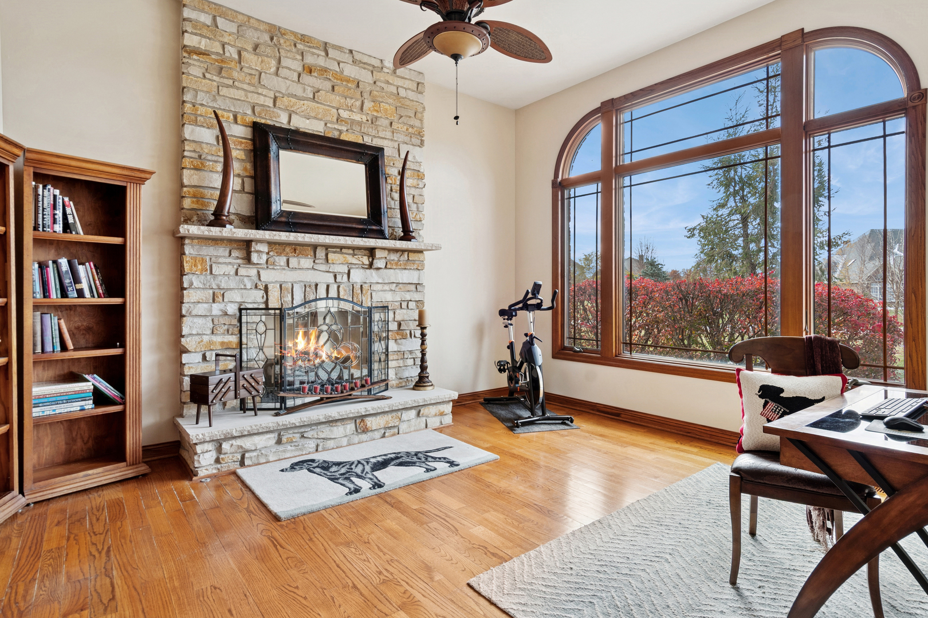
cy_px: 309
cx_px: 464
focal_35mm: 18
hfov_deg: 90.0
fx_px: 464
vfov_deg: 67.4
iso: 250
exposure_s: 1/15
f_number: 8
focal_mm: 12
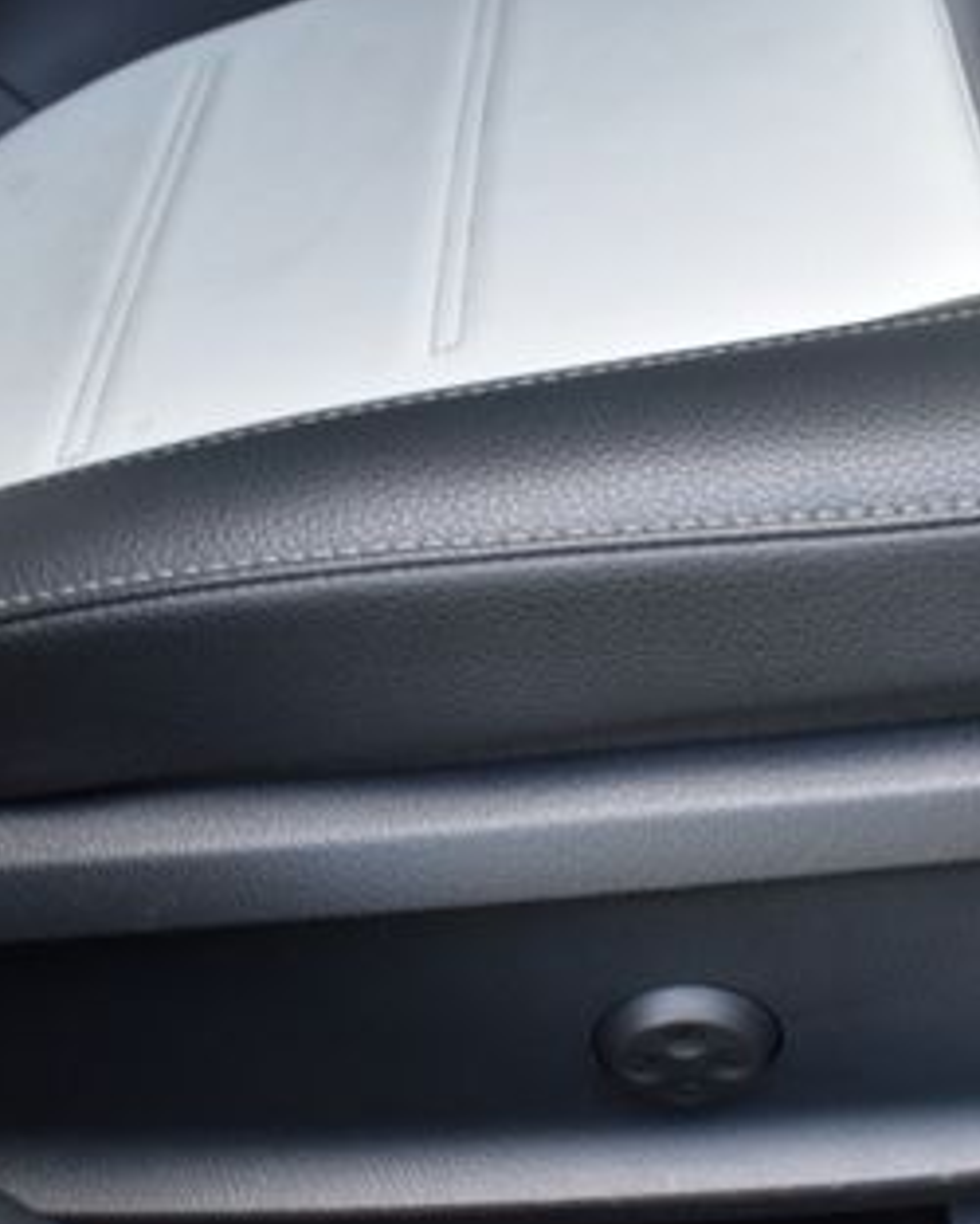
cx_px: 612
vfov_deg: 35.7
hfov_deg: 29.1
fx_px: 1883
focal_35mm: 52
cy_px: 802
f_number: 3.5
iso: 640
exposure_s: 1/250
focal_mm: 18
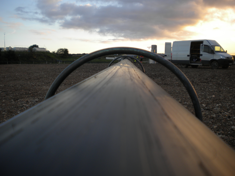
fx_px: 238
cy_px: 88
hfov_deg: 52.6
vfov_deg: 40.7
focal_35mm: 35
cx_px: 118
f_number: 3.1
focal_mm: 6.3
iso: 80
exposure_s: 1/193
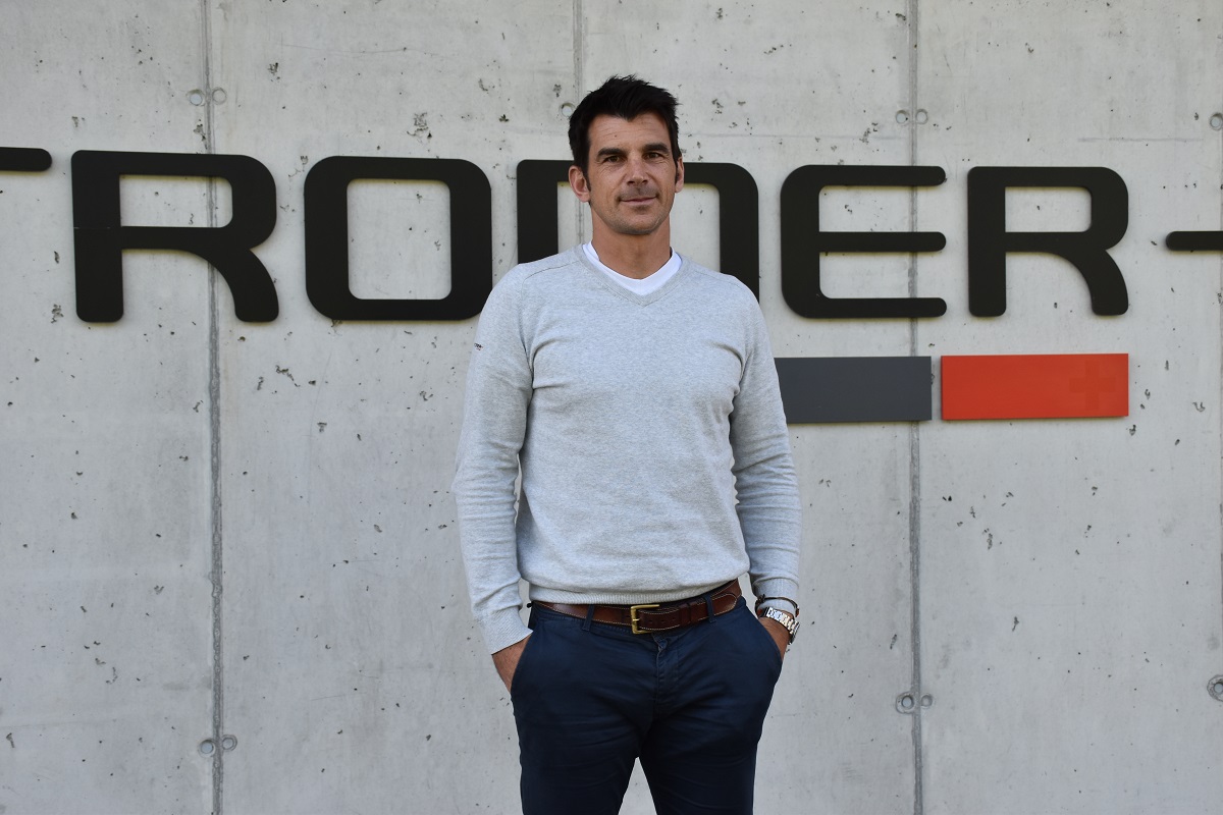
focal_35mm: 45
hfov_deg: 43.6
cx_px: 612
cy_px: 408
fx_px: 1529
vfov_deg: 29.9
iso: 400
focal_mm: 30
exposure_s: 1/200
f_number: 7.1
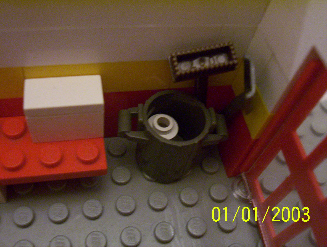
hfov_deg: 43.7
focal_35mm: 43
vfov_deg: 33.8
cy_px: 124
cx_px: 164
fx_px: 408
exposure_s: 1/8
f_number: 2.73
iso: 200
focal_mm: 5.77
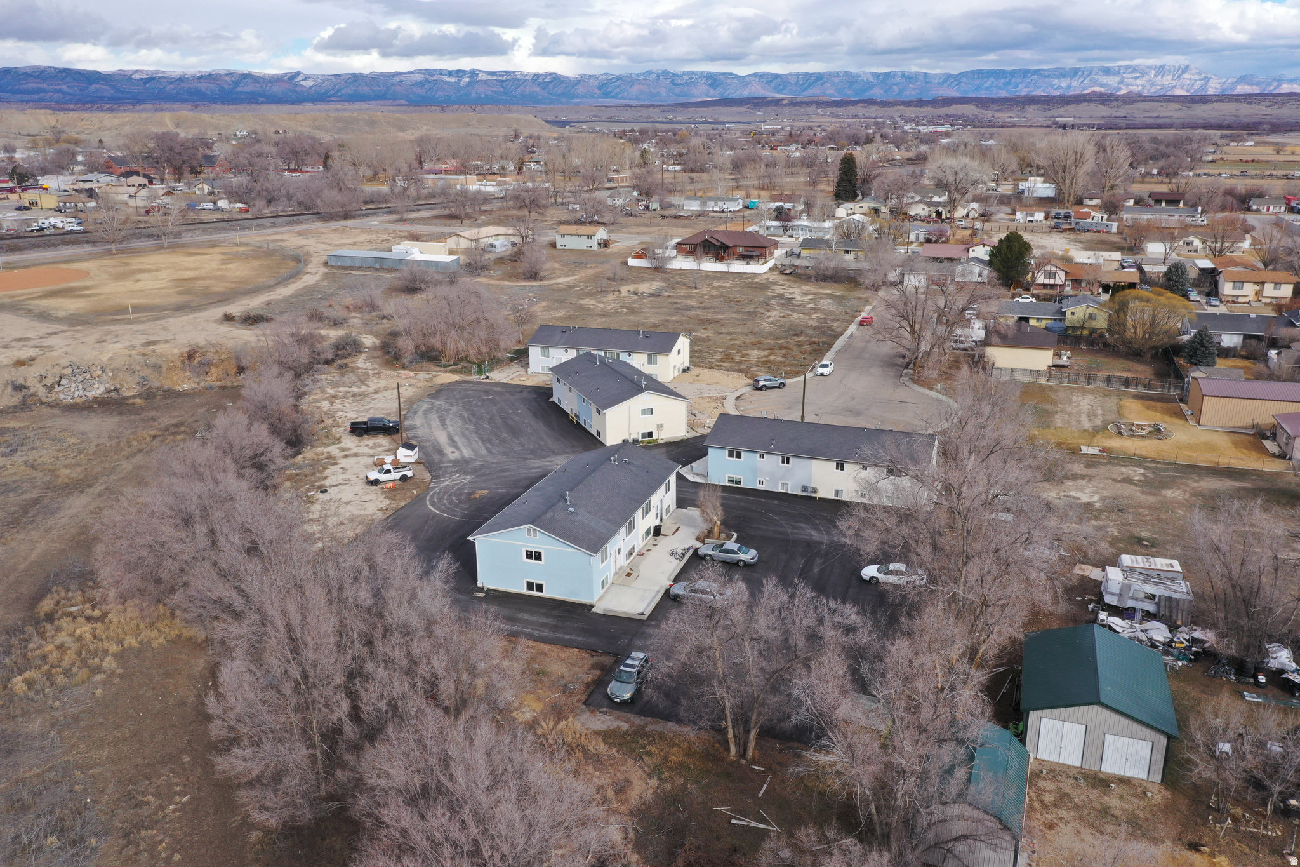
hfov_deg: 65.5
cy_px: 434
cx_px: 650
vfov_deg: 46.4
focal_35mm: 28
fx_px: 1011
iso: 100
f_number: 8
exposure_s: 1/160
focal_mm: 10.26
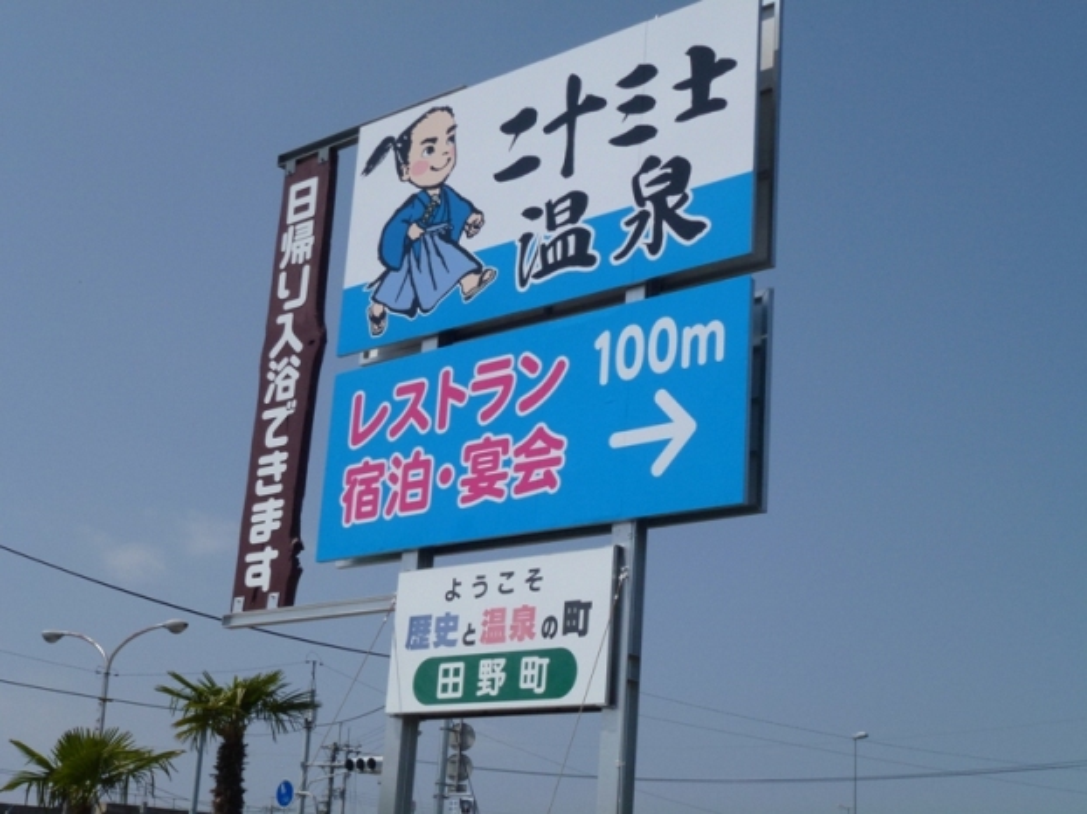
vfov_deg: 28.0
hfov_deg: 36.8
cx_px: 544
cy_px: 407
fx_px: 1632
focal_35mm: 52
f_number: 4.3
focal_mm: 9.4
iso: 100
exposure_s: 1/1600
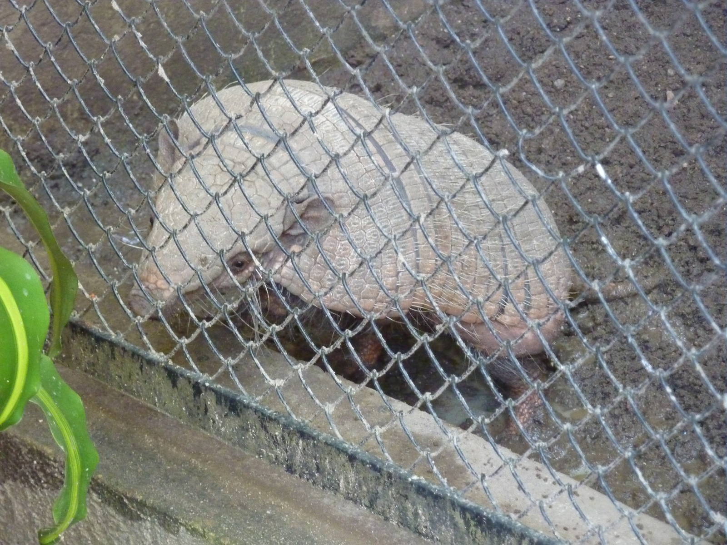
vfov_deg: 10.8
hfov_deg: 14.4
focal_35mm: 137
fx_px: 2877
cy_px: 272
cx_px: 364
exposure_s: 1/15
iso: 800
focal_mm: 22.5
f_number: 4.5
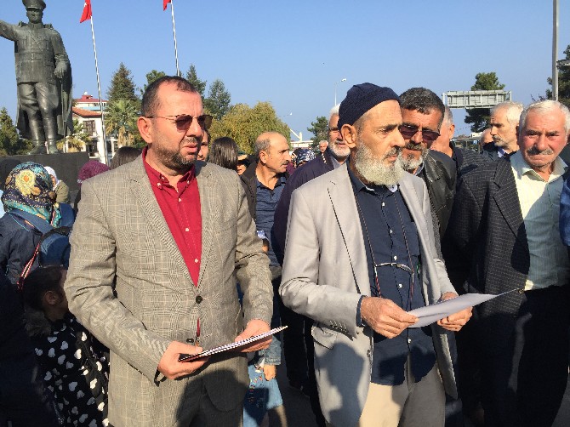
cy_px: 214
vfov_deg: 48.2
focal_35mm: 29
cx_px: 285
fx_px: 477
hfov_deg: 61.7
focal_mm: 4.15
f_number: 2.2
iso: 32
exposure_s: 1/1364
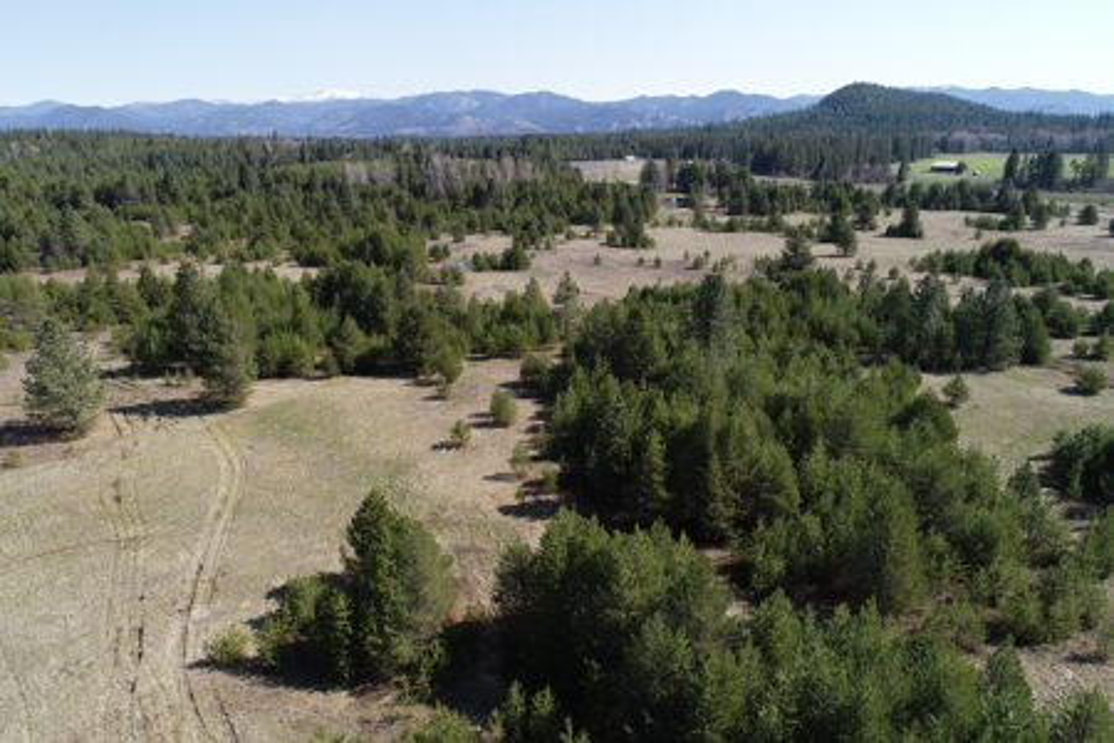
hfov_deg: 73.7
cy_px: 372
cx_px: 557
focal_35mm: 24
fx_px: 743
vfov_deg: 53.1
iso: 100
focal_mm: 8.8
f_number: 5.6
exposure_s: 1/320
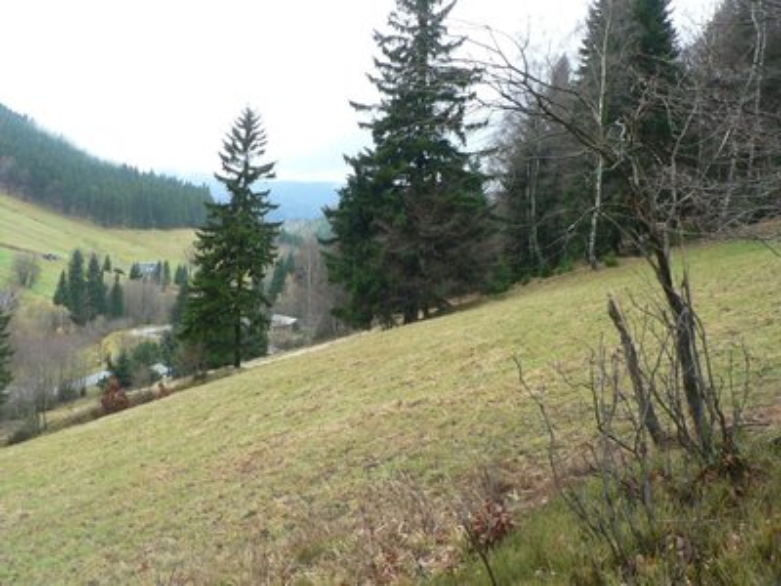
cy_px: 293
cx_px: 390
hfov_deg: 51.4
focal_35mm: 36
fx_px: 812
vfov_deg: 39.7
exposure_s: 1/25
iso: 80
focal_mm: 6
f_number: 3.2
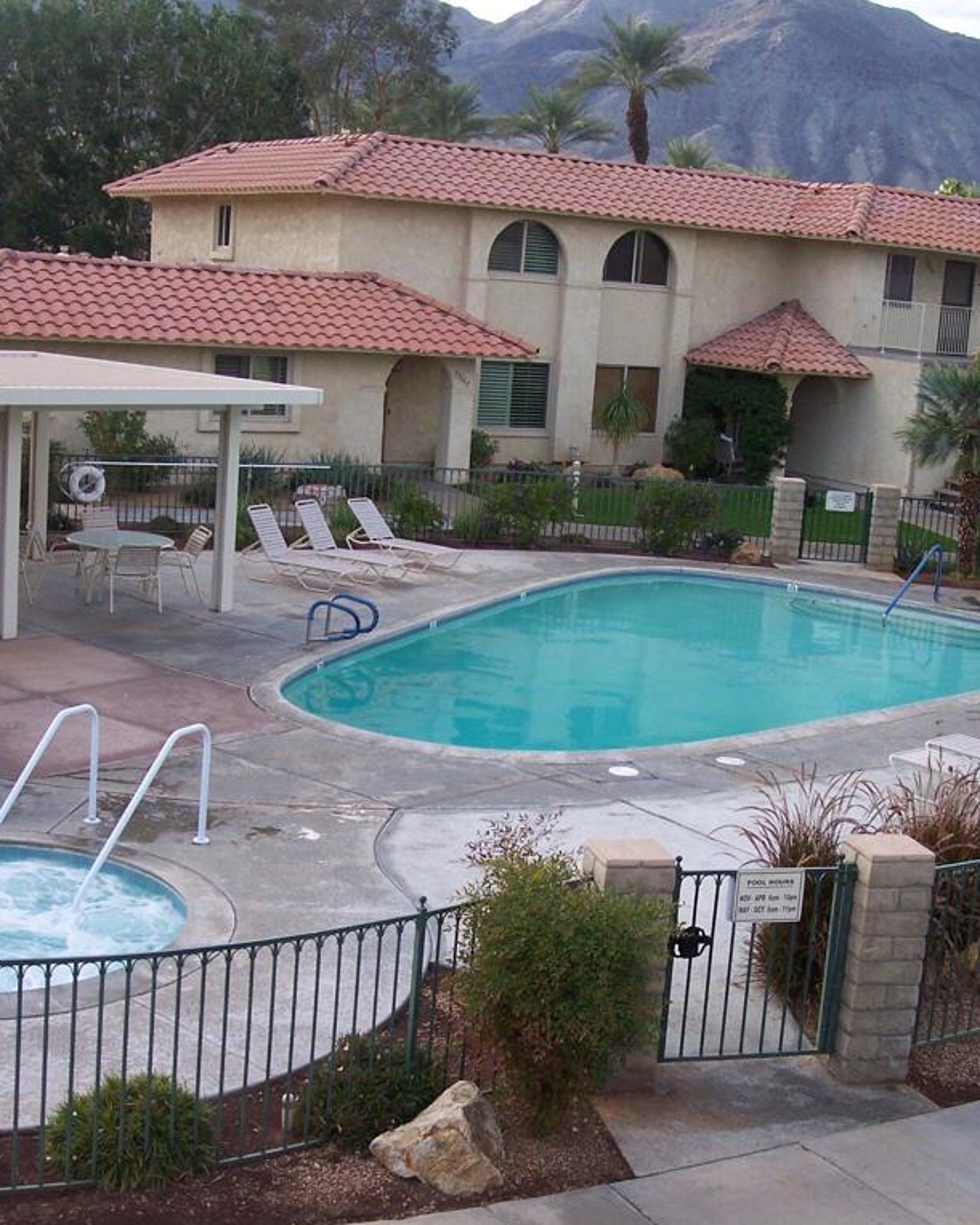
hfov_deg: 29.7
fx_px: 1849
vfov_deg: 36.7
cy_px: 614
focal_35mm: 51
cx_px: 494
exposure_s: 1/250
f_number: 3.4
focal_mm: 8
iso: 100
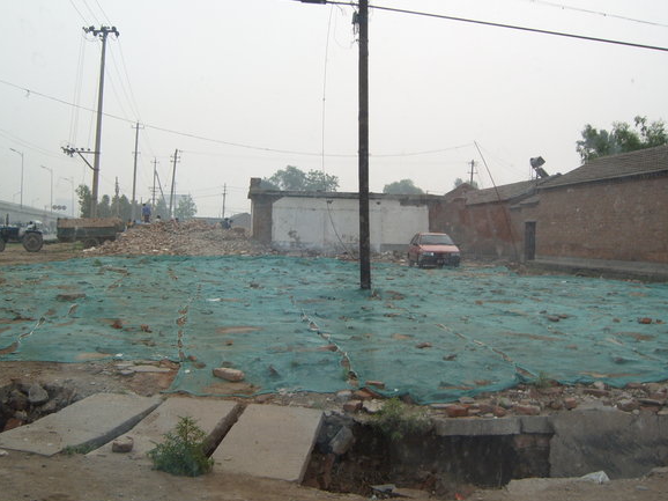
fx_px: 791
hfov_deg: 45.8
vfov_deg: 35.1
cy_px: 241
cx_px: 326
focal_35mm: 41
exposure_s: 1/90
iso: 63
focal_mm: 6.2
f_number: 6
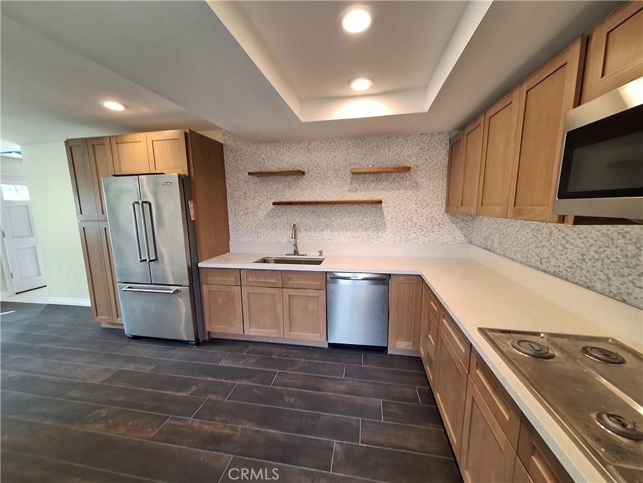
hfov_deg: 106.2
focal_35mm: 13
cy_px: 242
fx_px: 241
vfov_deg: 89.9
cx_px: 322
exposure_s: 1/40
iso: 125
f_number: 2.2
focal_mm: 1.74
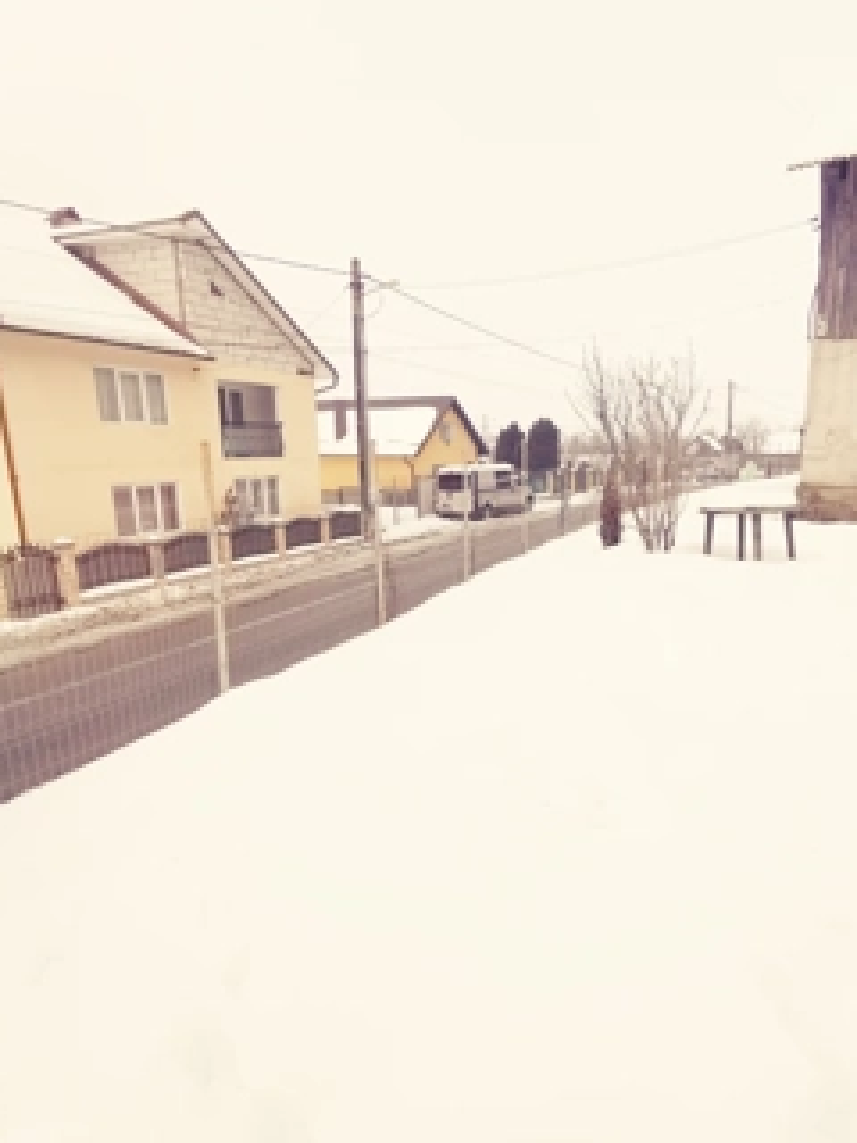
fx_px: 660
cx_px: 528
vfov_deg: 81.7
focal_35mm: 20
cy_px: 586
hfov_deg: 65.1
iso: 50
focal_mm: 2.35
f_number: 2.2
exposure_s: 1/1299
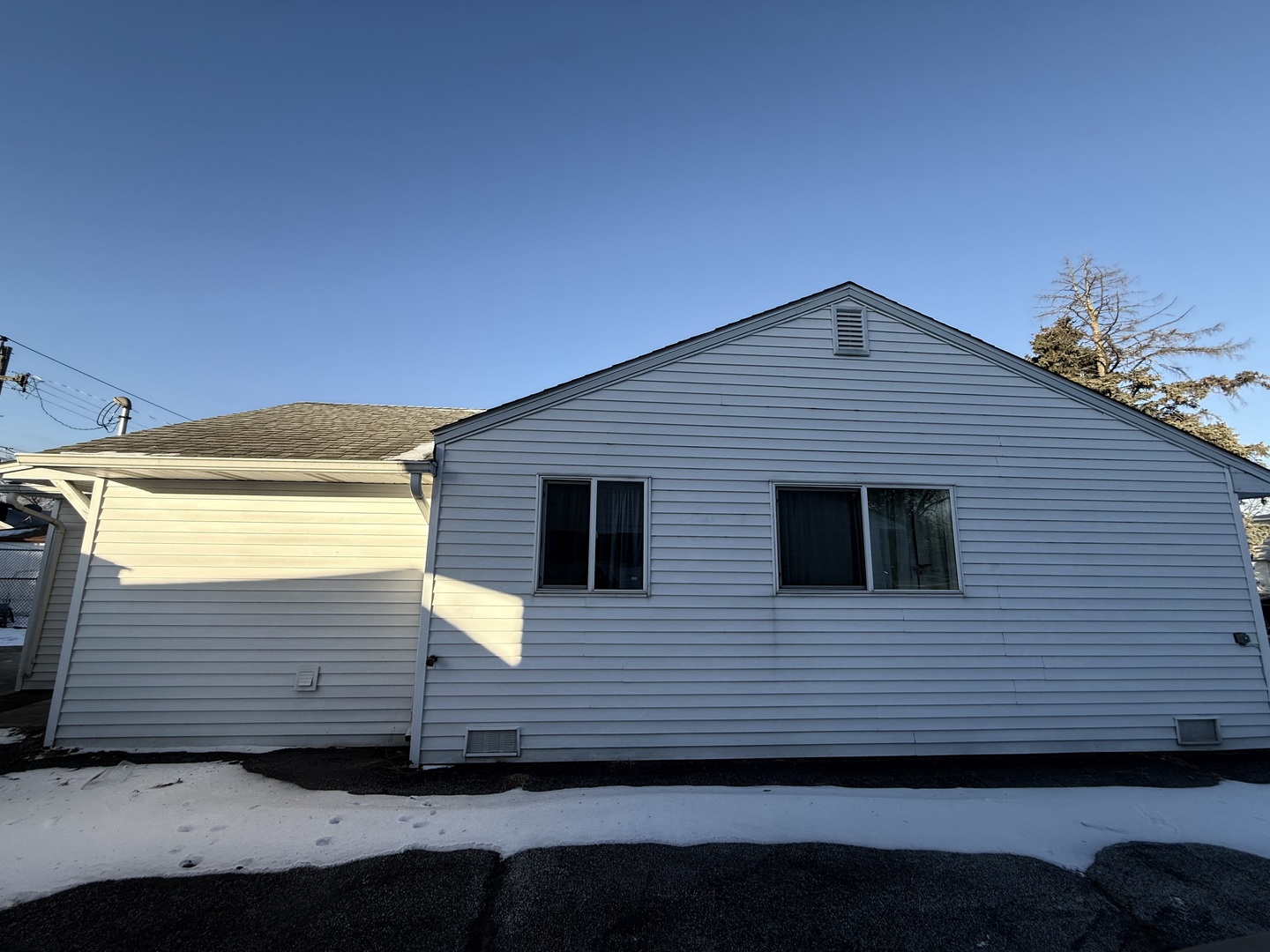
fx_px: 514
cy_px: 476
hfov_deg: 102.1
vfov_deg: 85.7
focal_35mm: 14
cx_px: 635
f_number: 2.2
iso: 50
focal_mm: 2.22
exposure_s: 1/914
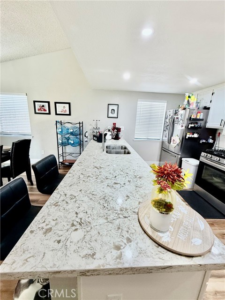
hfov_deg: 85.7
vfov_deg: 102.1
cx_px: 112
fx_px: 121
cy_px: 150
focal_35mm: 14
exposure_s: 1/120
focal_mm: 2.22
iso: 200
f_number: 2.2
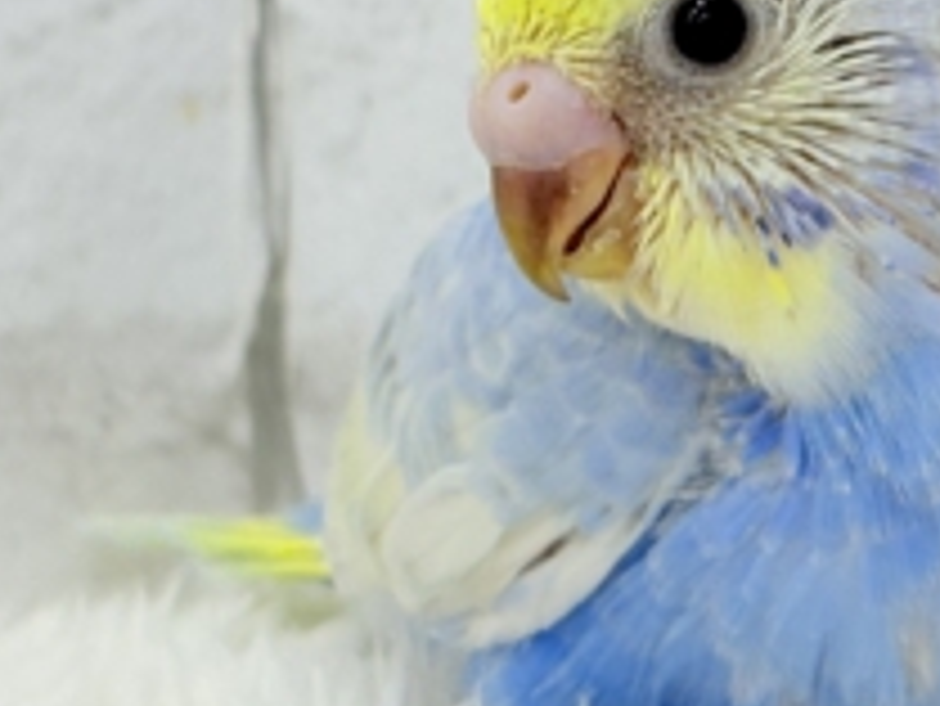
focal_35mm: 159
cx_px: 688
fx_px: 4320
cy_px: -27
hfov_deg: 12.4
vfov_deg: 9.3
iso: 80
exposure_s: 1/100
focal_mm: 5.96
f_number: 1.6
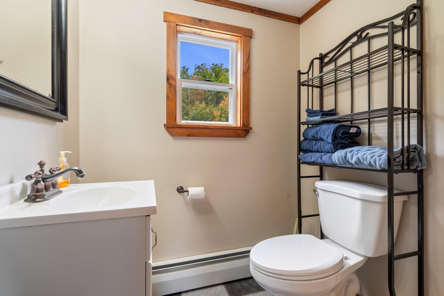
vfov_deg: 73.7
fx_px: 197
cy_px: 148
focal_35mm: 16
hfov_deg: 96.7
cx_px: 222
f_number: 9
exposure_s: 1/2
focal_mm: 16
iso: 100
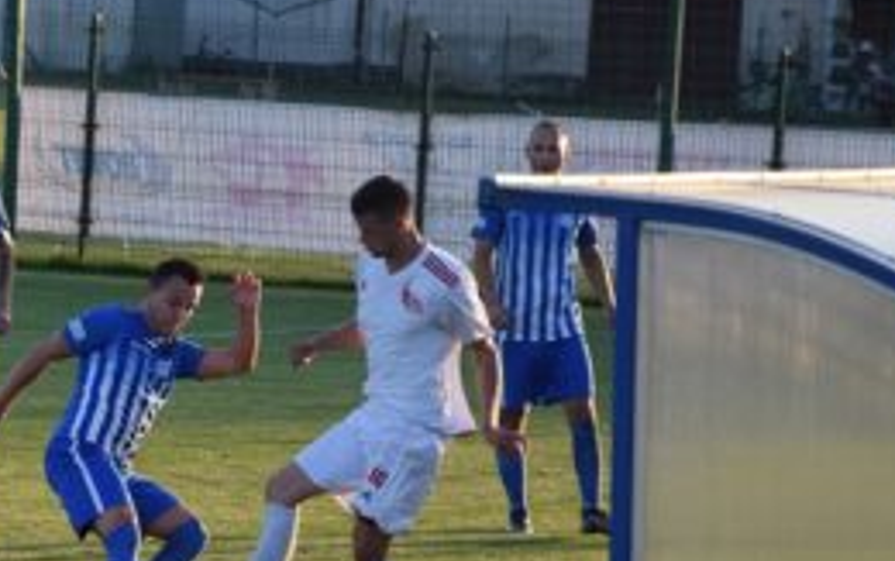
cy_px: 523
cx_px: -3
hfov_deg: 6.5
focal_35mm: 324
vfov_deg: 4.1
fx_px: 7910
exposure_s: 1/640
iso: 800
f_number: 5.6
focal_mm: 92
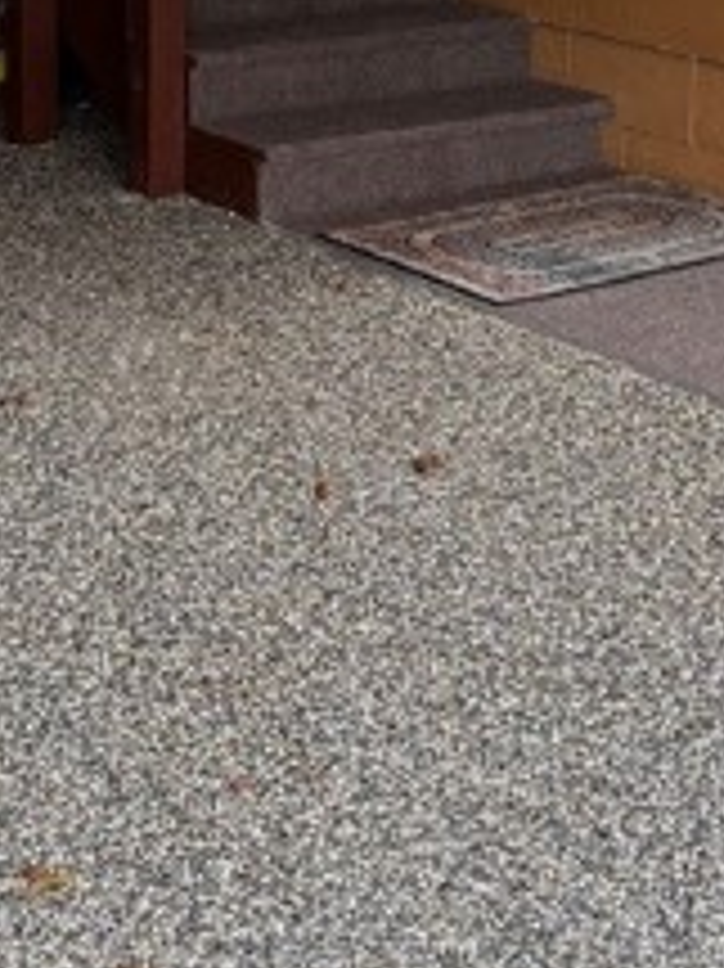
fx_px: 2596
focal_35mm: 93
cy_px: 90
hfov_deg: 15.9
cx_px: 256
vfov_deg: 20.6
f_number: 1.6
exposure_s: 1/121
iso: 125
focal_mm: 5.96
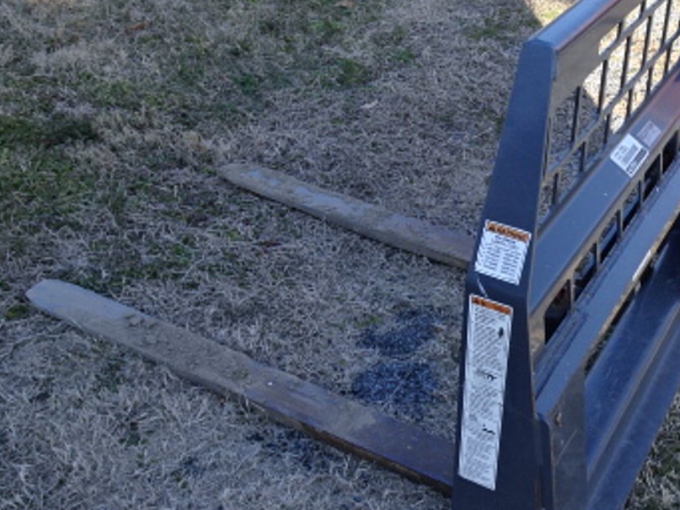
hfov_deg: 41.2
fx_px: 884
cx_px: 487
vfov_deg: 32.2
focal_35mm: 45
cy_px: 267
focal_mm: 4.1
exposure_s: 1/160
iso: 80
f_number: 3.5
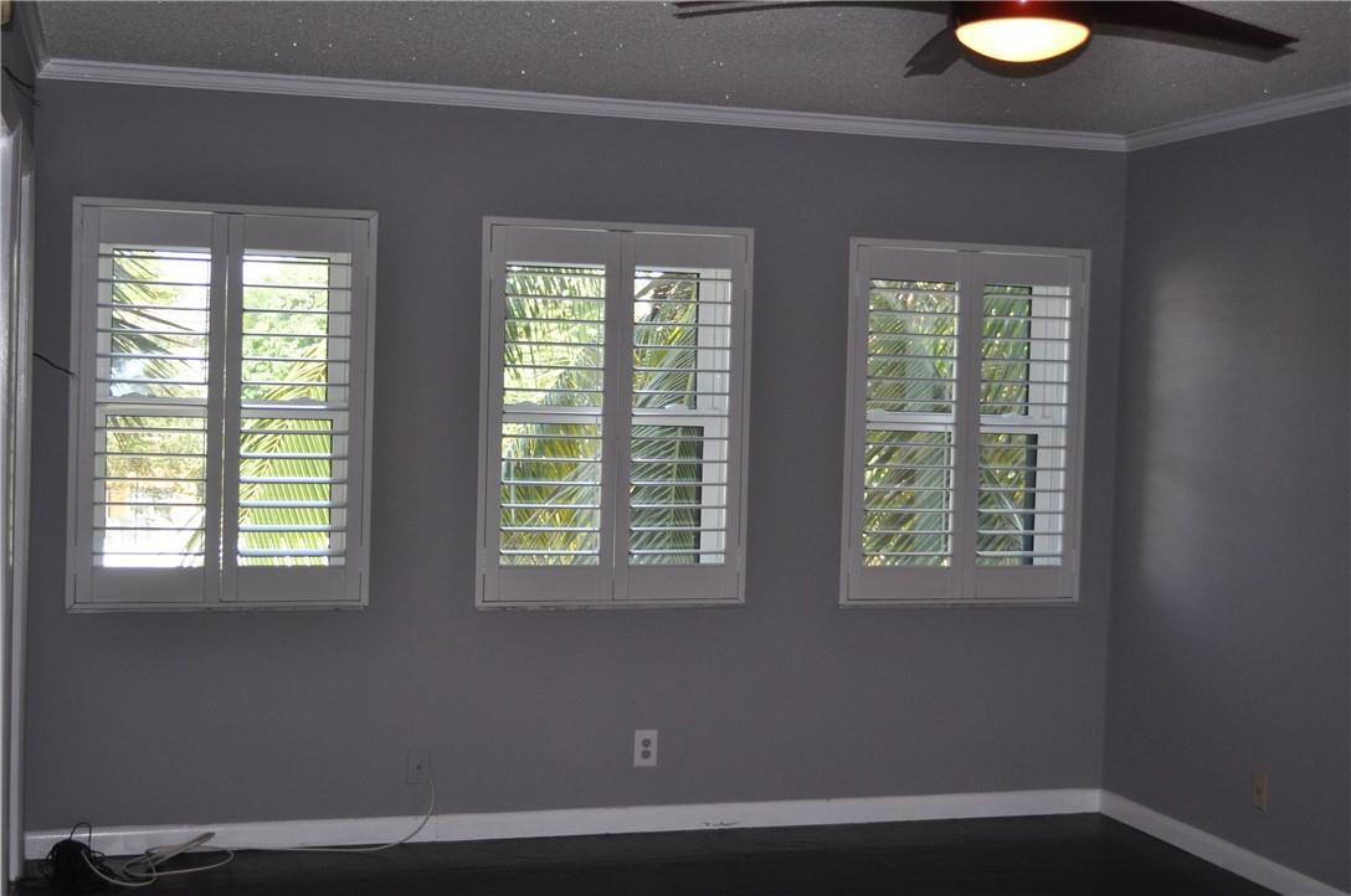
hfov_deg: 41.2
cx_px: 676
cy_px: 448
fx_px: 1799
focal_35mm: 48
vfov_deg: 28.0
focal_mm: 32
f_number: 4.8
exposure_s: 1/125
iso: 560
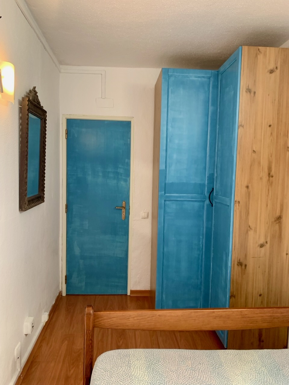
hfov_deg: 53.1
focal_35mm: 26
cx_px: 144
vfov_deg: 67.3
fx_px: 289
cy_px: 192
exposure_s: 1/50
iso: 80
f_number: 1.8
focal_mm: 4.25
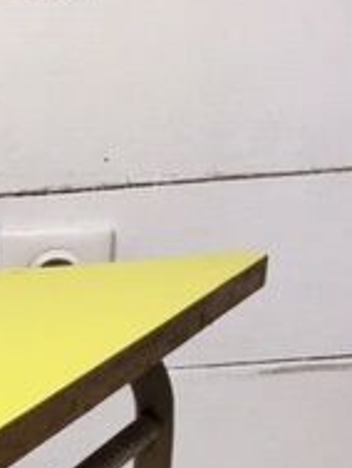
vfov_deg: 17.2
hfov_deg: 14.2
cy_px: 778
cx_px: -174
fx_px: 1327
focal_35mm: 98
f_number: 2.2
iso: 40
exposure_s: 1/17
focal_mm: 4.15
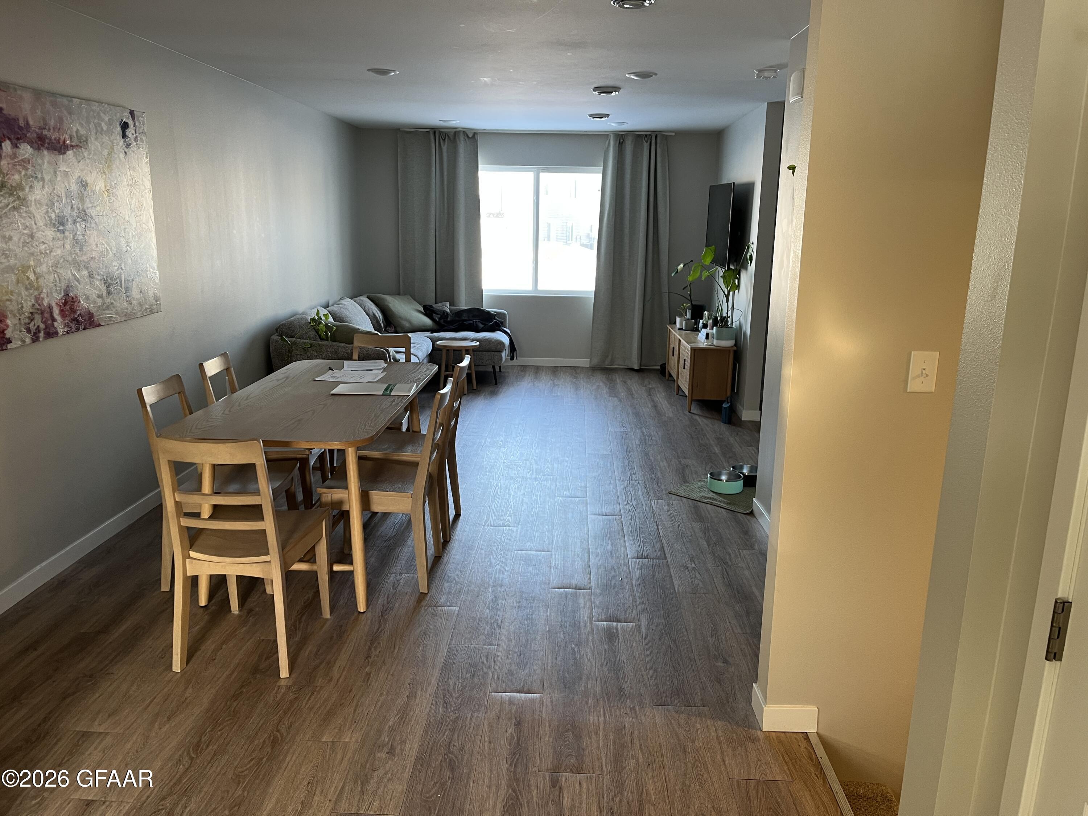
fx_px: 817
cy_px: 408
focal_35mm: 26
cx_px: 544
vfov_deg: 53.1
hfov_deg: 67.3
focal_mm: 5.1
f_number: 1.6
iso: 100
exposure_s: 1/60
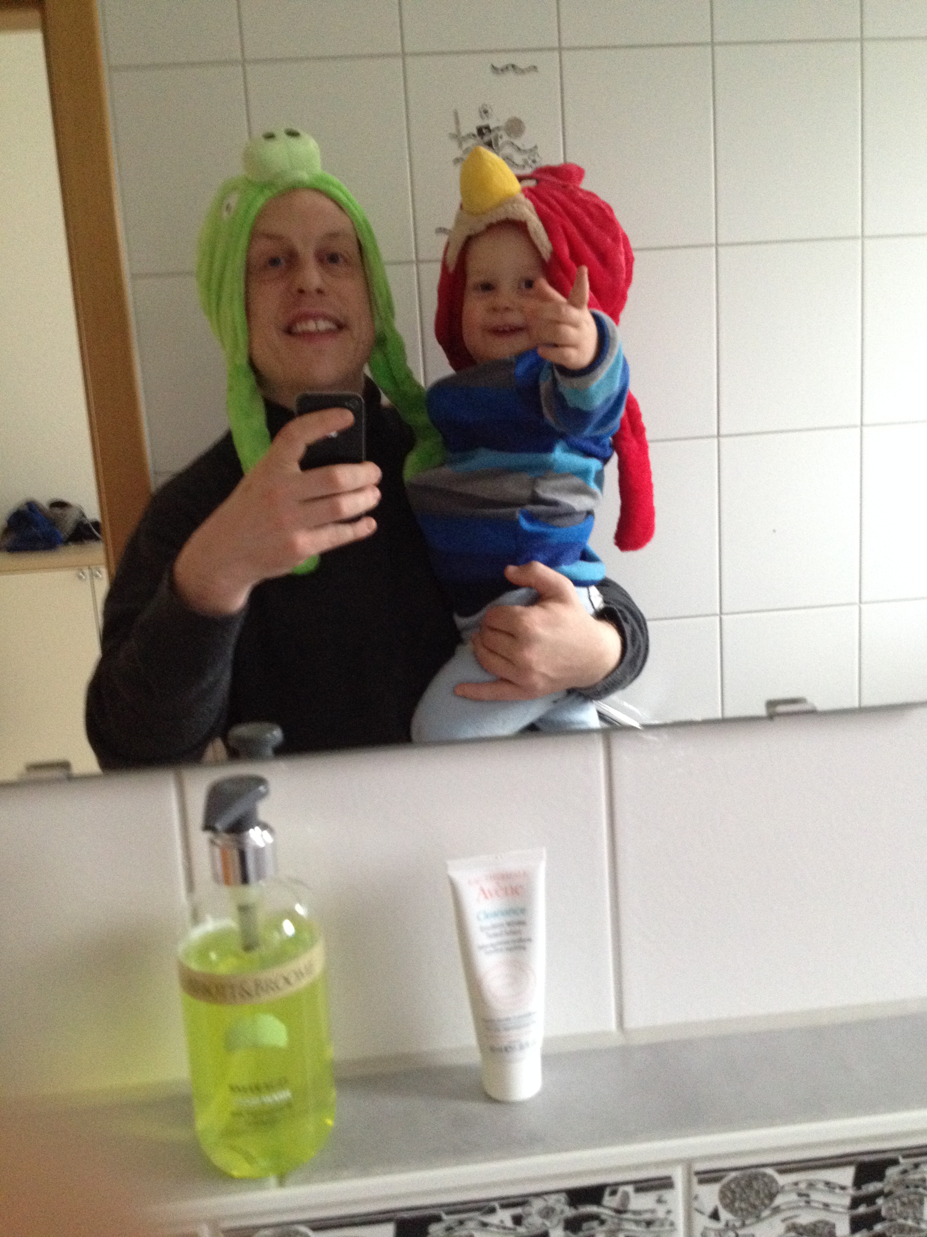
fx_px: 1250
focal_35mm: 35
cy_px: 618
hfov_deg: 40.7
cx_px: 464
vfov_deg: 52.6
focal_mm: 4.28
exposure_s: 1/15
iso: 400
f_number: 2.4
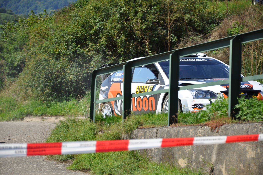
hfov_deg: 13.1
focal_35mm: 158
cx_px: 132
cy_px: 88
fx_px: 1149
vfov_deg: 8.7
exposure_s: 1/640
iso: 200
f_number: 6.3
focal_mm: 105
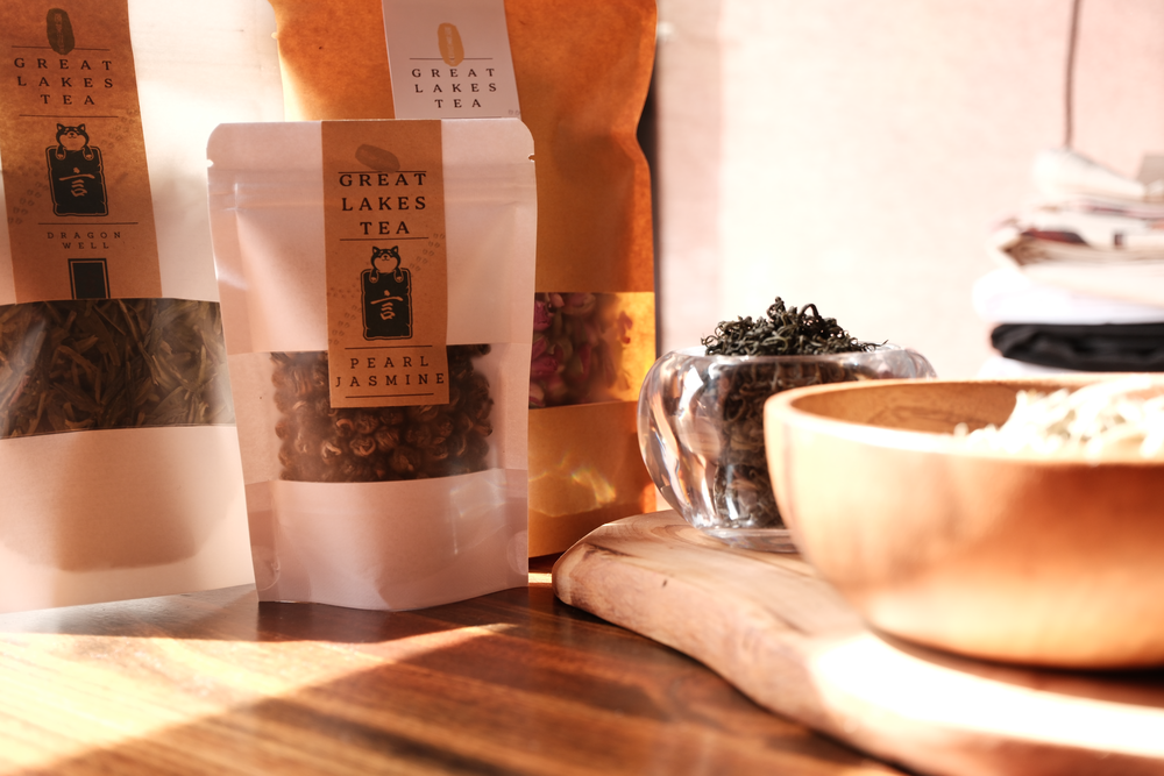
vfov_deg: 29.9
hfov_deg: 43.6
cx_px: 582
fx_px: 1455
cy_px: 388
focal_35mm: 45
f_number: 3.6
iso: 250
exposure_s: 1/105
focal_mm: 30
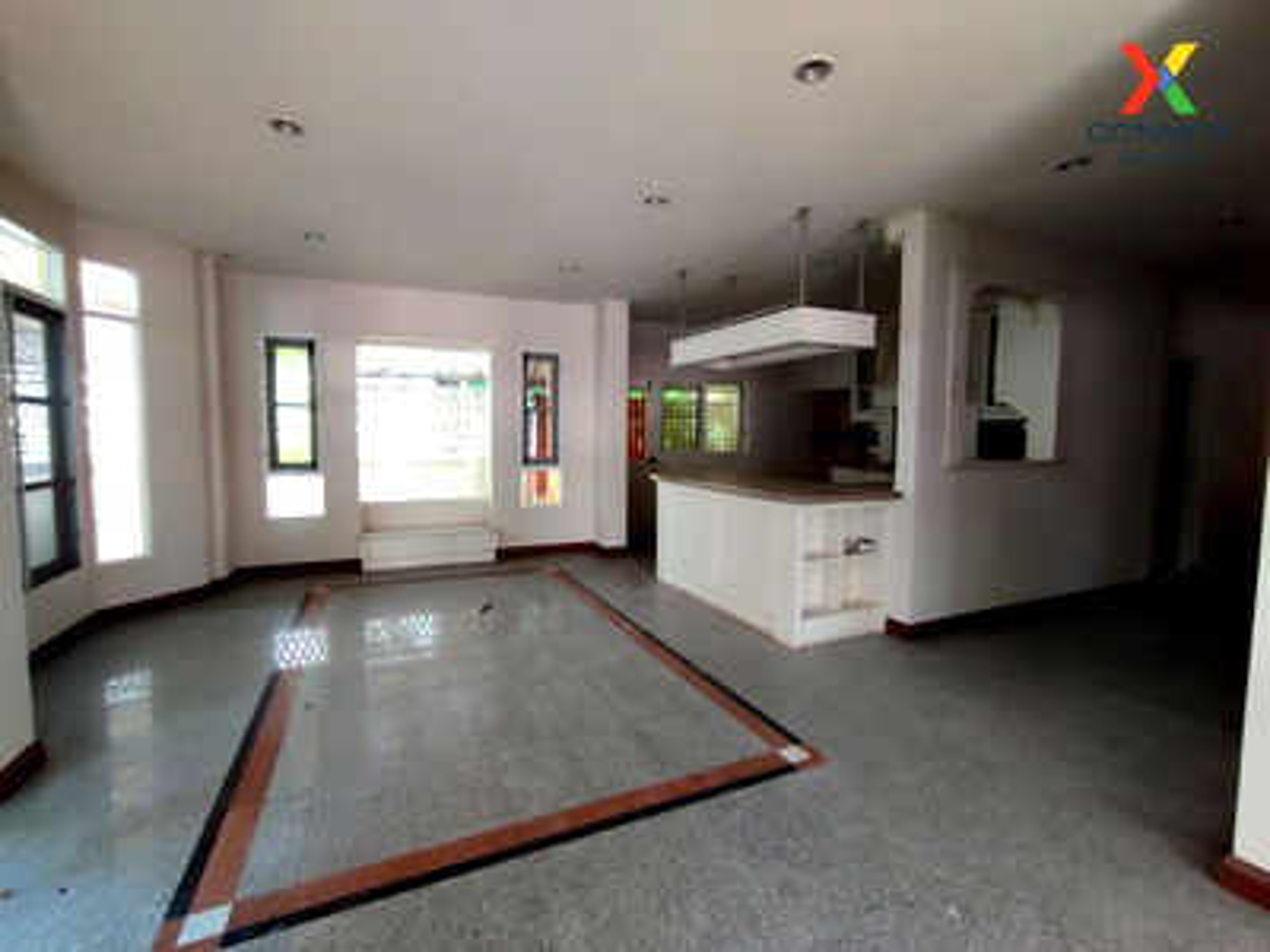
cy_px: 476
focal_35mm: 16
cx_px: 635
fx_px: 587
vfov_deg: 78.1
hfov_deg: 94.5
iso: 185
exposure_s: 1/50
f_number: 2.2
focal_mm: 1.65
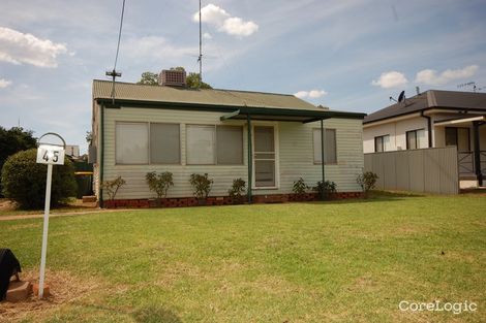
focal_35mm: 30
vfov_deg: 43.6
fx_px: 405
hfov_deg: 61.9
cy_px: 162
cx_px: 243
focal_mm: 20
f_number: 10
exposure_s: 1/400
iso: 200
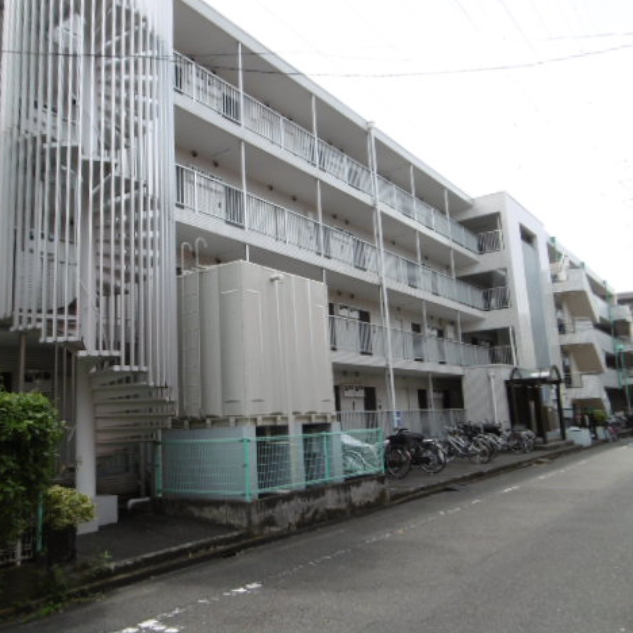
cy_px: 310
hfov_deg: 55.4
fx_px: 600
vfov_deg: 55.6
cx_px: 265
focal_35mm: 29
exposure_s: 1/640
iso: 100
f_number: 3.1
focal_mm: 4.3
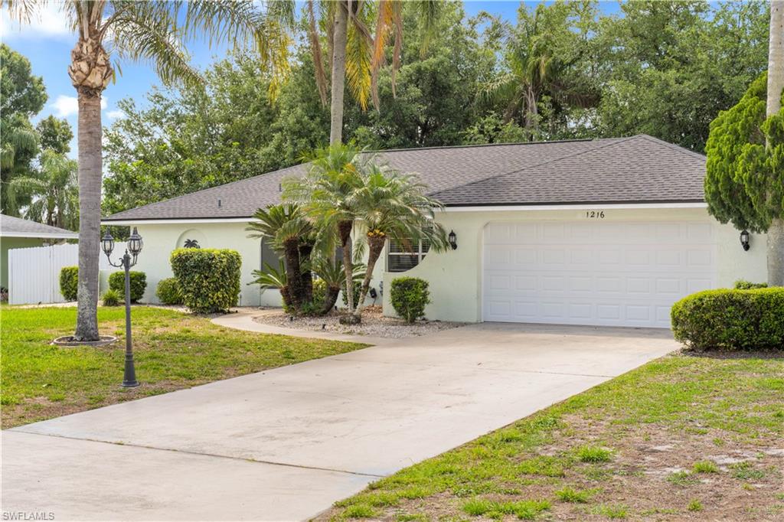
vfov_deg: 29.2
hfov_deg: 42.8
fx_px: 1001
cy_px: 261
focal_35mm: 46
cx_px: 392
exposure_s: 1/60
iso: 50
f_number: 8
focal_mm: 46
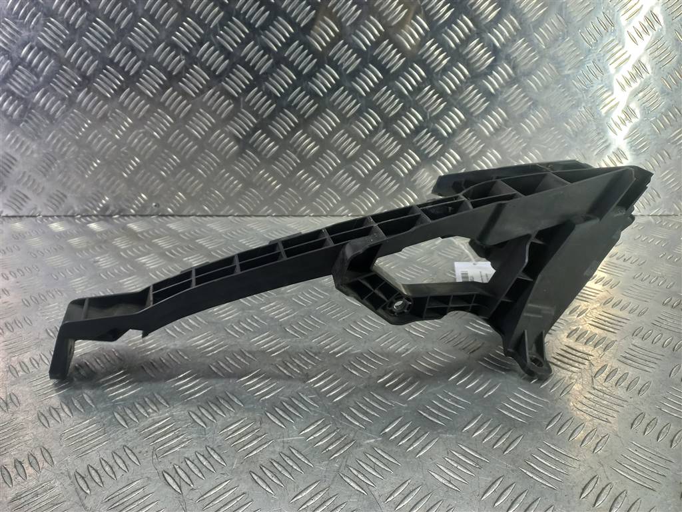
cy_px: 256
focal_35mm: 25
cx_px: 341
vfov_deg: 54.9
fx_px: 493
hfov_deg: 69.4
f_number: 1.8
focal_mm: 4.6
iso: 64
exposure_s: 1/50
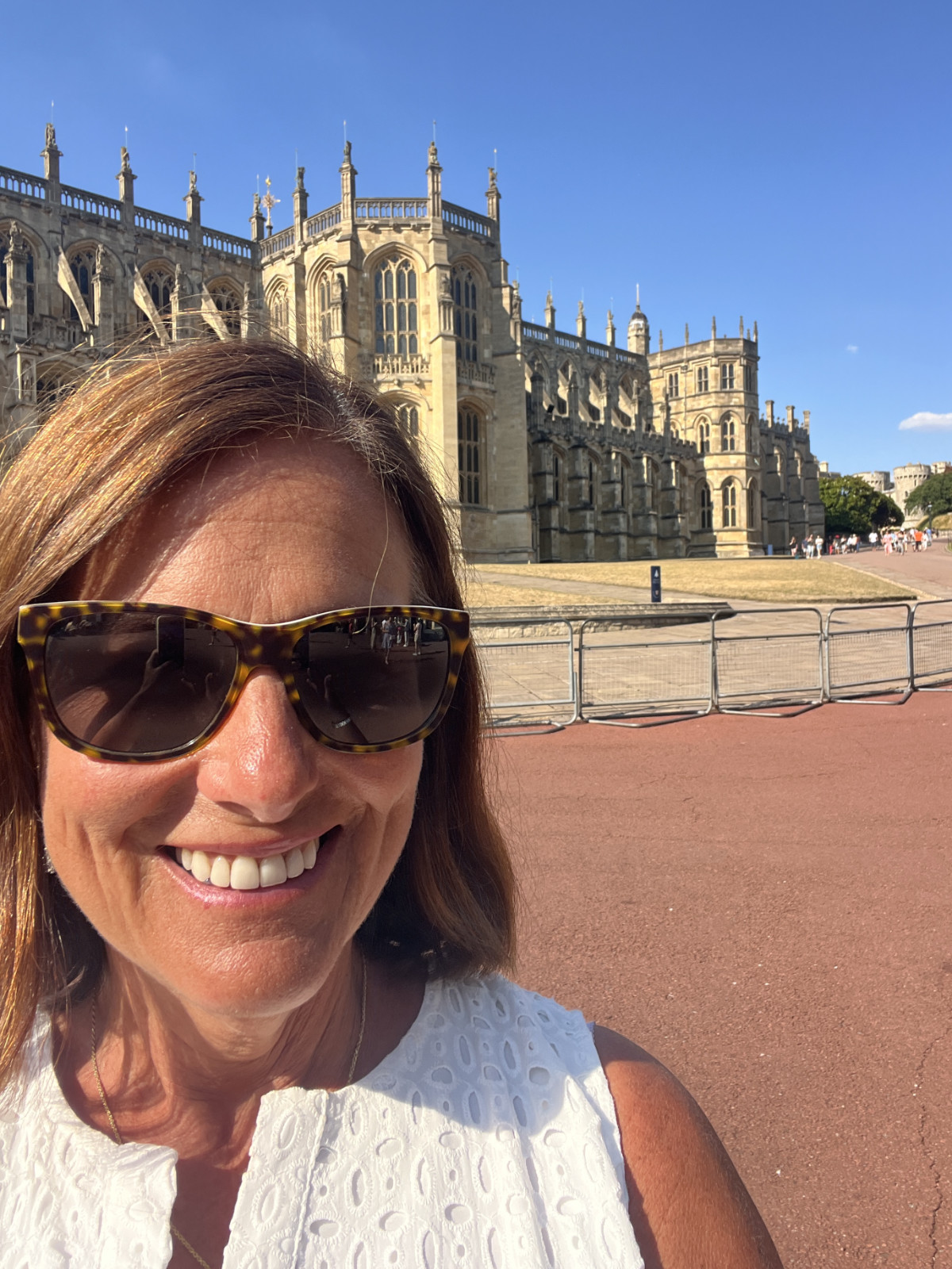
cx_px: 476
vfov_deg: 73.9
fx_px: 843
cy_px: 634
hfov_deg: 58.9
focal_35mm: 23
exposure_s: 1/422
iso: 32
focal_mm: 2.7
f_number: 2.2
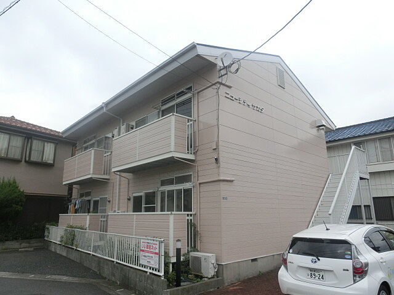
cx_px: 197
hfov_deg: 71.6
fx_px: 273
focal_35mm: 24
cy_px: 148
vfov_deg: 56.8
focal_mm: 4.24
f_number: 3
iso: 80
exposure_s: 1/800
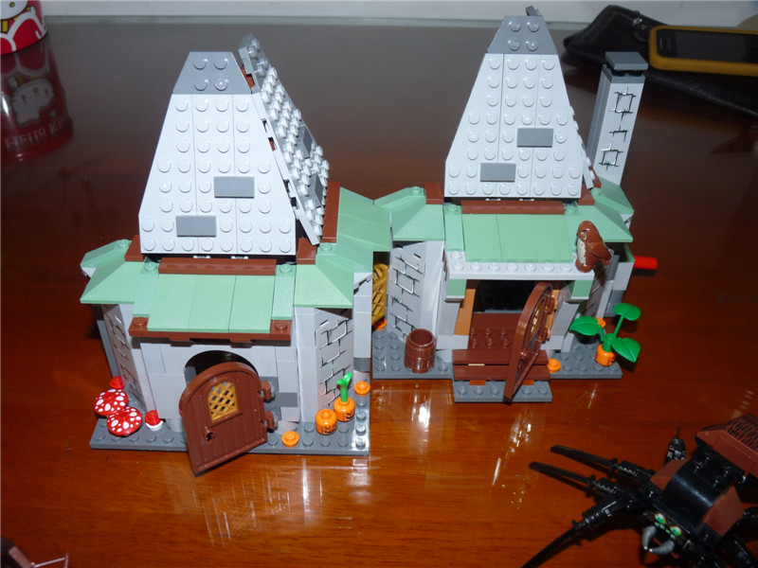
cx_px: 379
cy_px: 284
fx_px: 701
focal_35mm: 32
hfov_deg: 56.8
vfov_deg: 44.2
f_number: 3
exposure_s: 1/30
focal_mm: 5.8
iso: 100
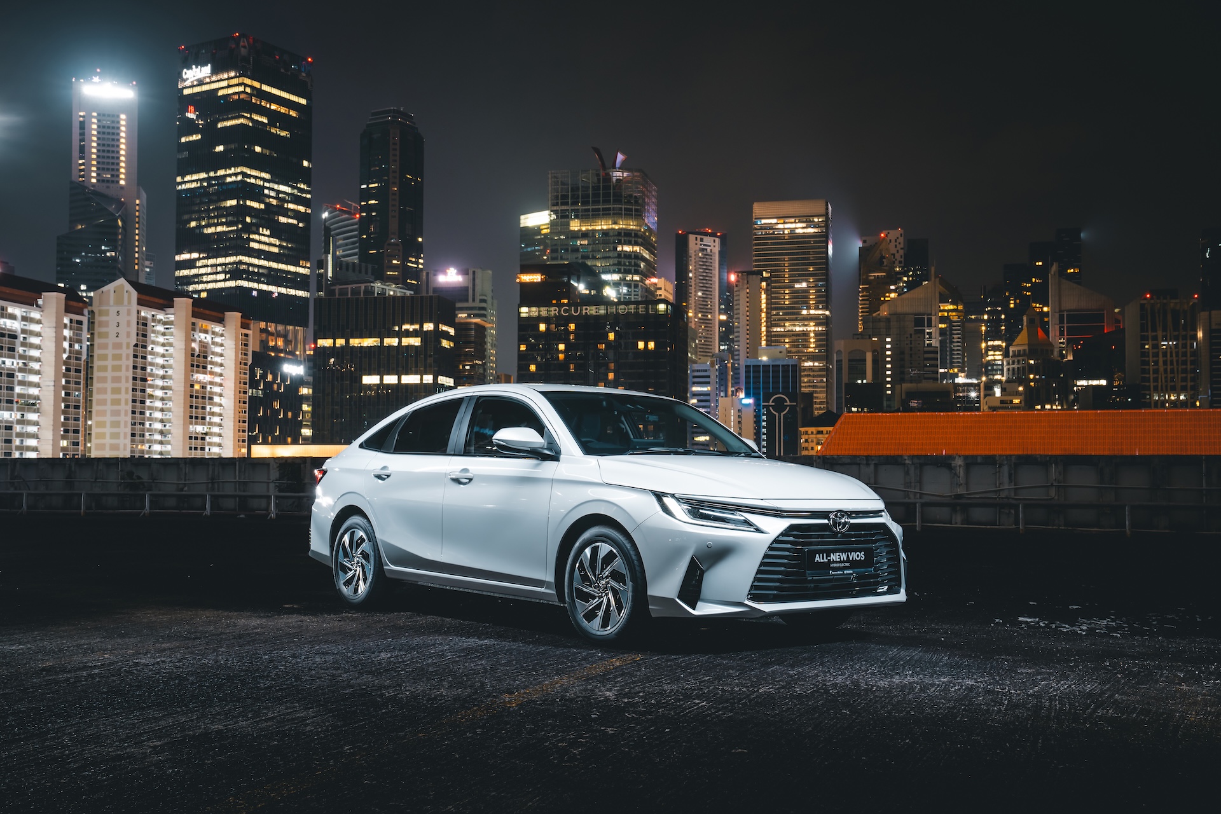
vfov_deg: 35.9
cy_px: 407
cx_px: 610
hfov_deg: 51.9
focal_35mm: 37
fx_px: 1255
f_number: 10
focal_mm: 37
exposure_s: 15
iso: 200
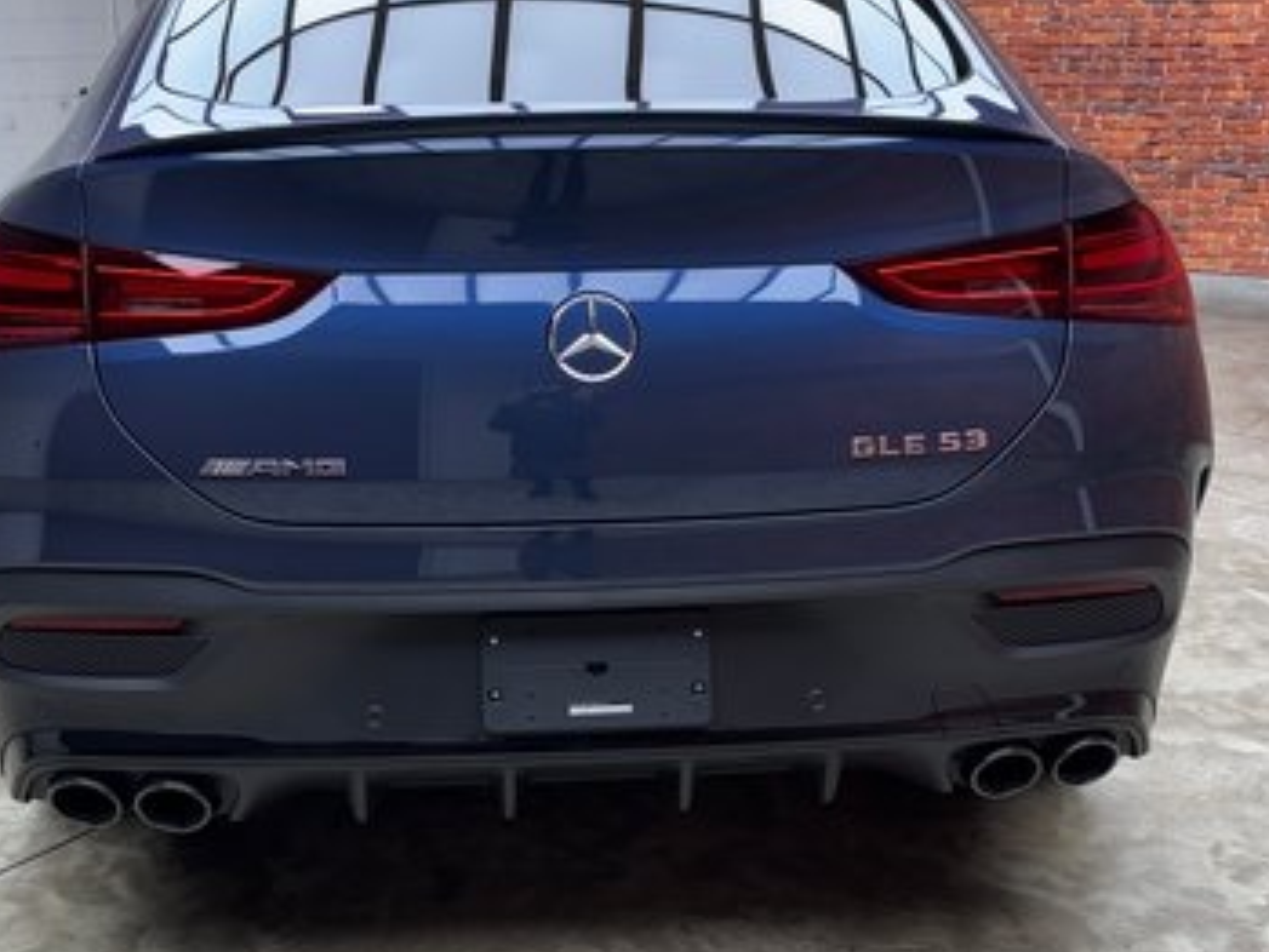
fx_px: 1614
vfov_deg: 32.9
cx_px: 593
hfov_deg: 42.9
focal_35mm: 44
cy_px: 538
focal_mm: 6.76
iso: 64
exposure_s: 1/120
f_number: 1.78
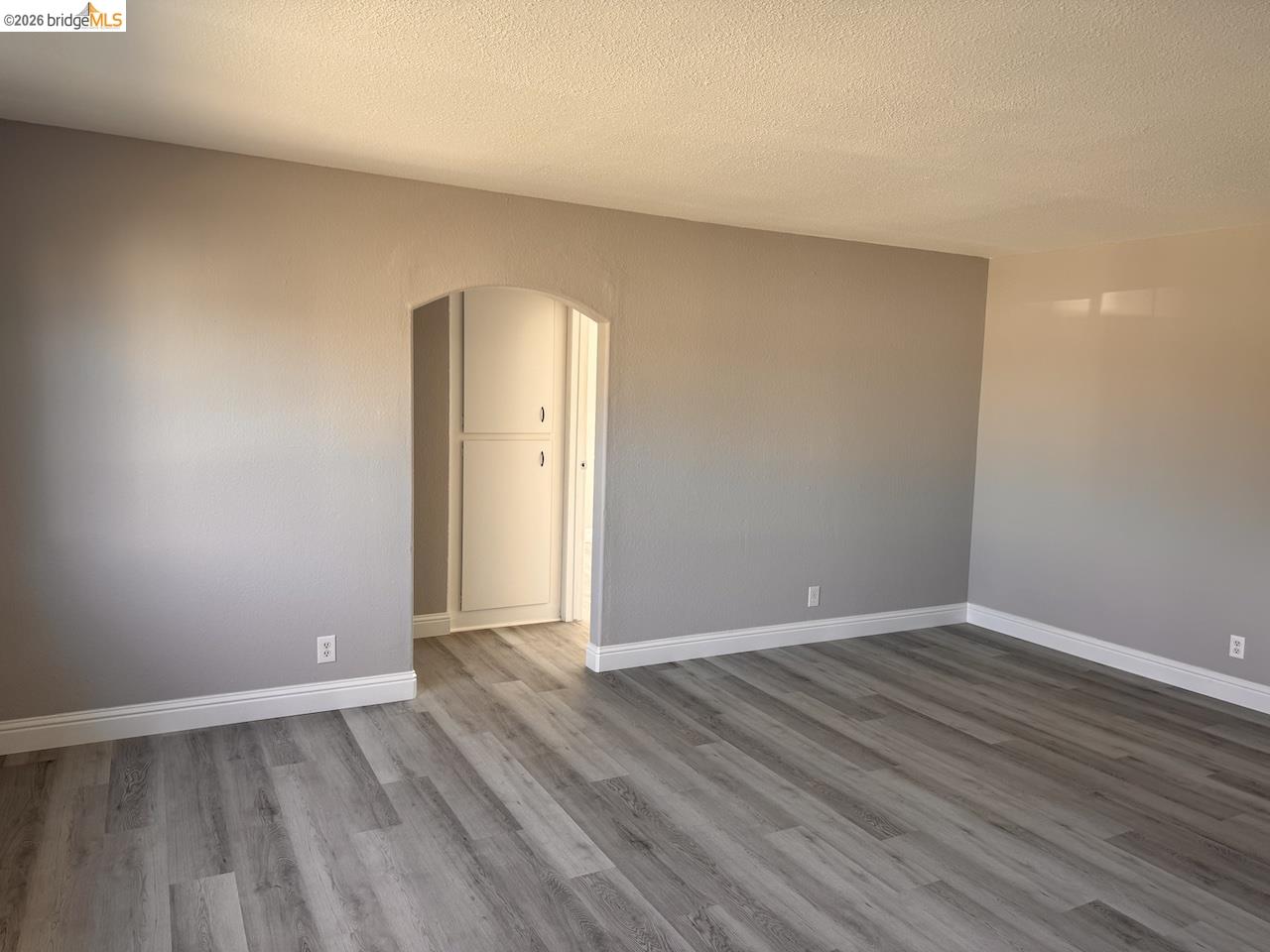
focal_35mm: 24
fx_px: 881
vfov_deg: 56.8
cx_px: 635
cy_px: 476
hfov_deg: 71.6
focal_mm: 6.76
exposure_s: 1/120
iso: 100
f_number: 1.78
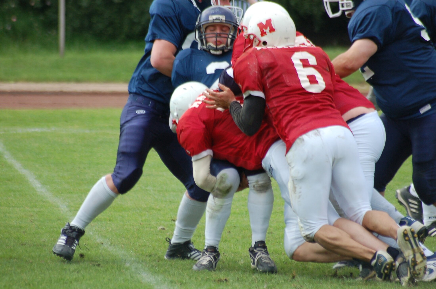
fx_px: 5440
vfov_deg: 3.0
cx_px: 218
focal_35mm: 450
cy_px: 144
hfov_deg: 4.6
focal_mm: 300
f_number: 5.6
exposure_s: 1/500
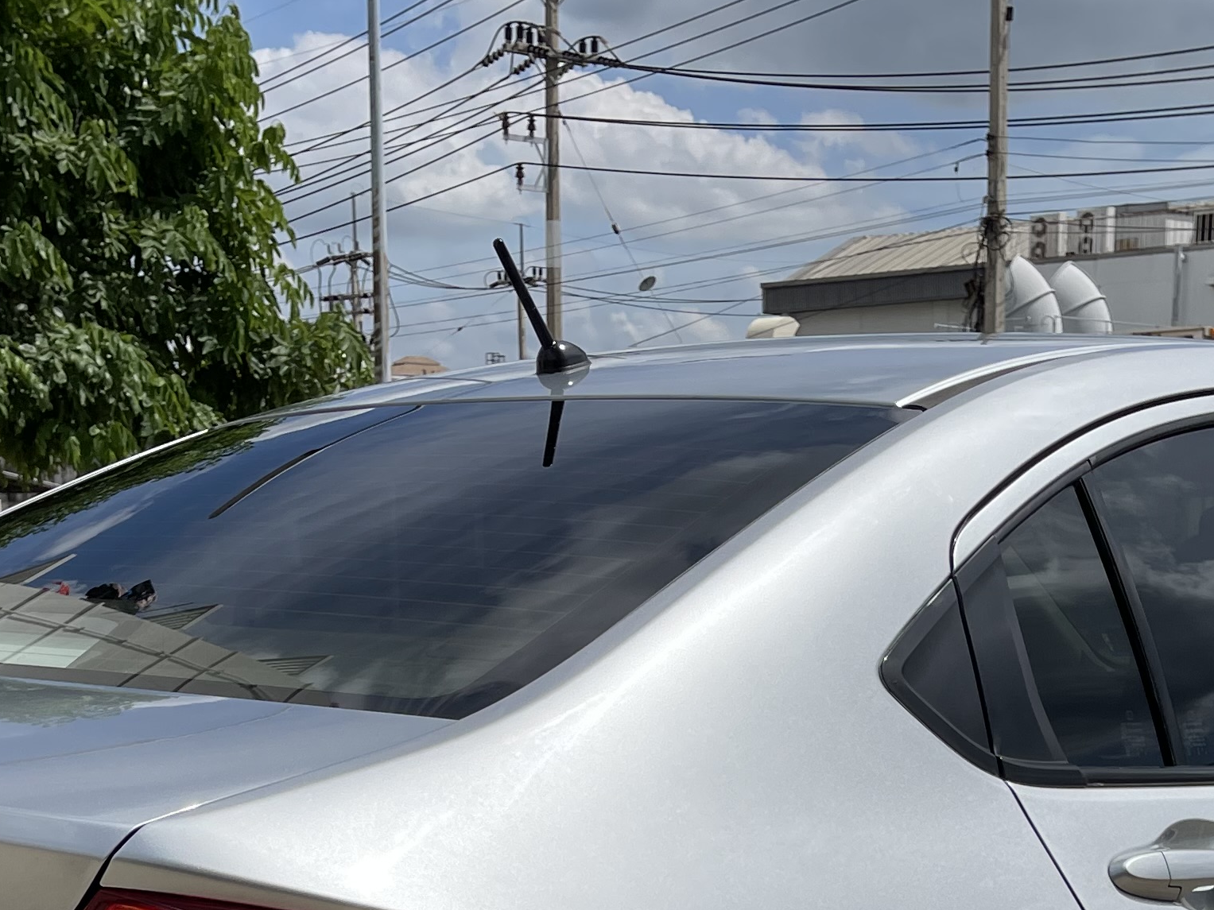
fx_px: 2314
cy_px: 1174
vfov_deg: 20.4
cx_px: 675
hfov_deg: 29.4
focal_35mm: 66
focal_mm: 5.1
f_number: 1.6
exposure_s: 1/5917
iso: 32
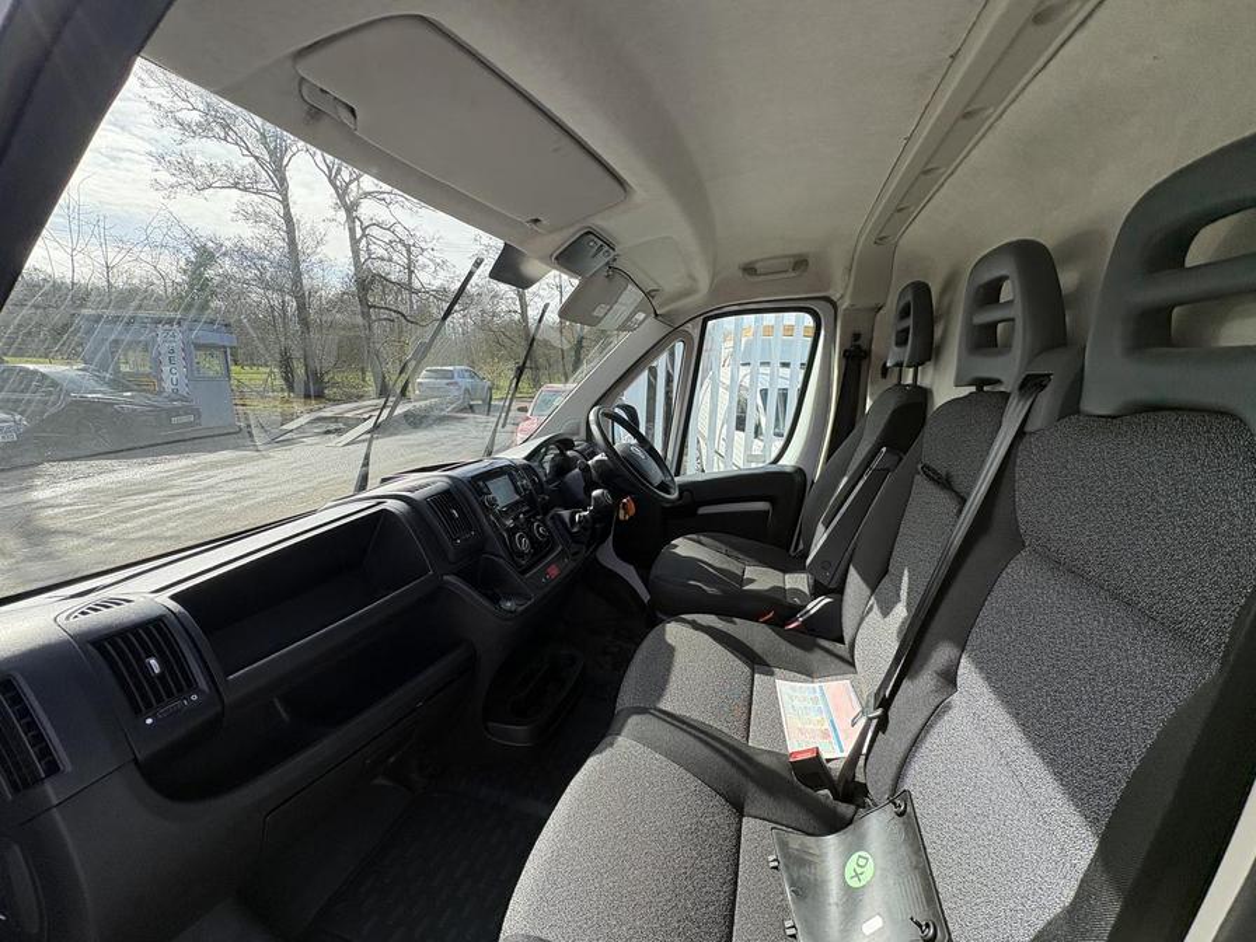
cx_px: 628
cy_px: 471
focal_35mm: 14
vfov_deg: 85.7
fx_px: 508
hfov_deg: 102.1
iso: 50
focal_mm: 2.22
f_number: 2.2
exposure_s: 1/399
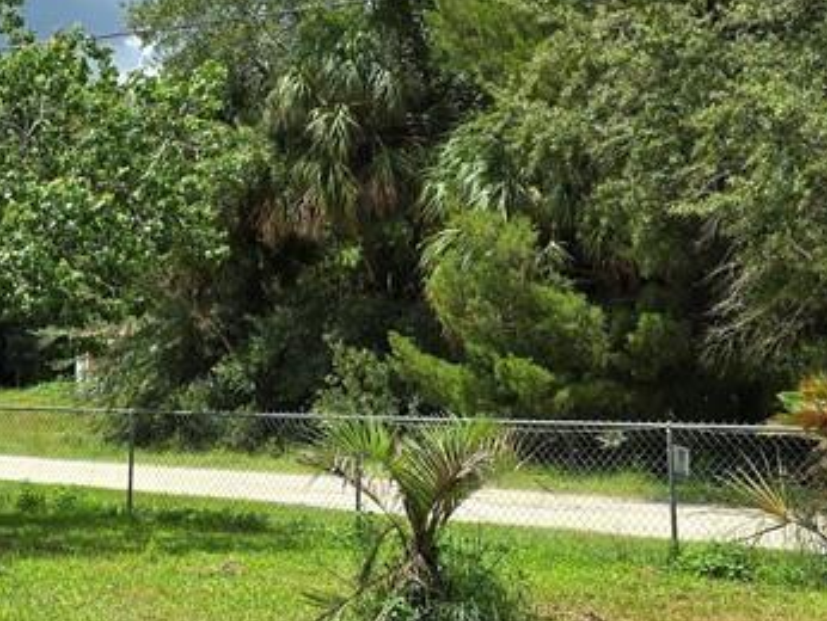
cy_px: 260
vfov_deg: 21.6
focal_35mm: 68
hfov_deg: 28.0
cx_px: 172
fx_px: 1626
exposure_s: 1/705
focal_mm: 6.3
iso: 12
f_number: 1.7
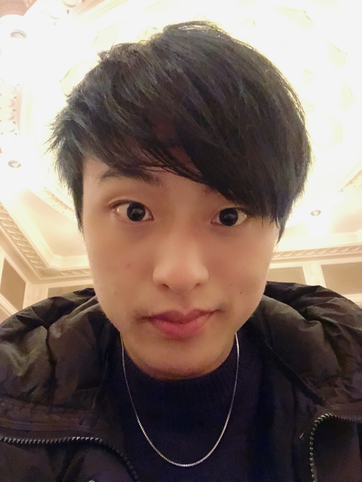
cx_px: 181
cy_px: 241
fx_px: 445
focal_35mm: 32
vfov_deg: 56.8
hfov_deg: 44.2
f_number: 2.2
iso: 1000
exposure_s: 1/17
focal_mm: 2.87
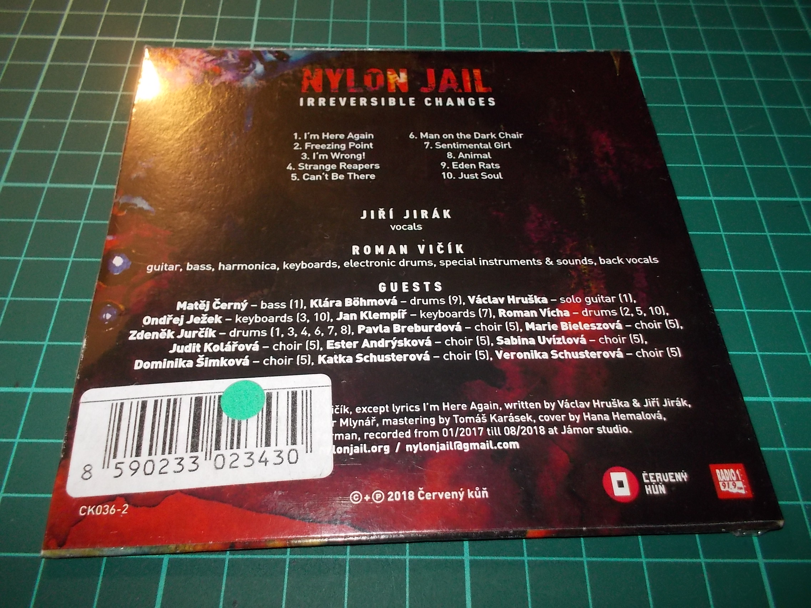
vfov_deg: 48.2
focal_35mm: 29
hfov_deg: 61.7
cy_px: 304
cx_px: 406
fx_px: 679
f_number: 3.3
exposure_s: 1/30
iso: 200
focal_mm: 4.1
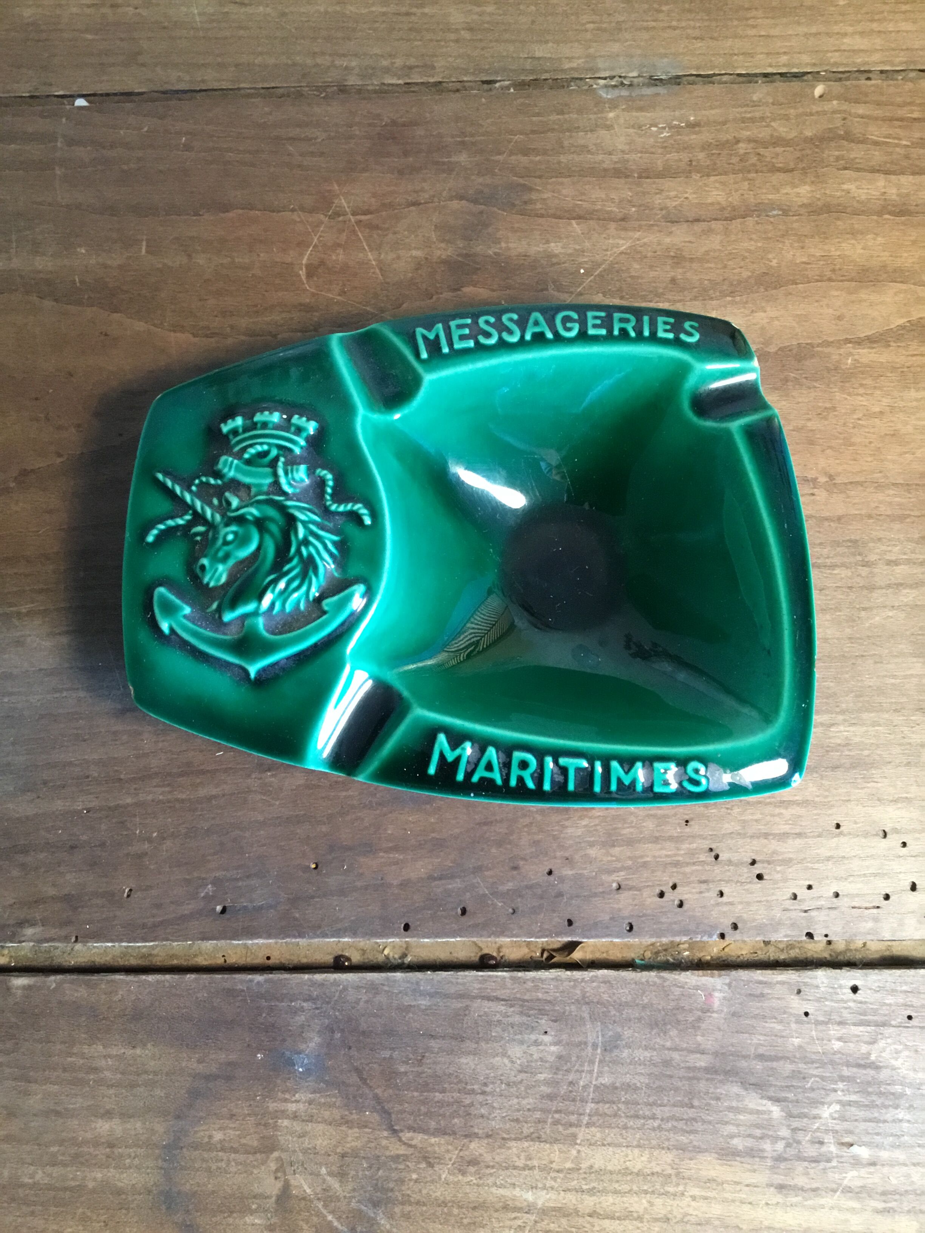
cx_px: 462
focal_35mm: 31
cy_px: 616
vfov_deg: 58.4
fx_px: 1104
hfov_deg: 45.4
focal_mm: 3.3
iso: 200
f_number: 2.4
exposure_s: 1/33
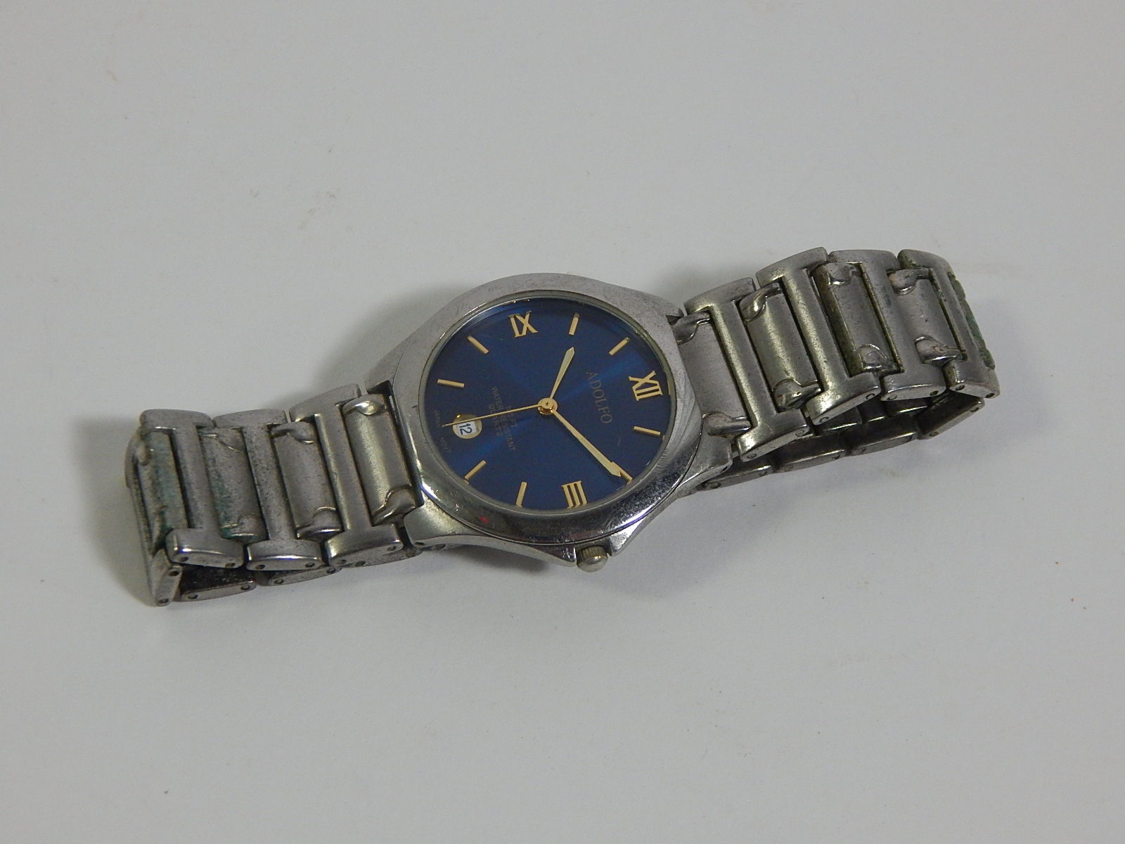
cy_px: 422
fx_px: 2437
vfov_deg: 19.6
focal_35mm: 75
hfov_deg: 26.0
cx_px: 562
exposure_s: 1/100
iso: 400
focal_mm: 13.5
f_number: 4.2
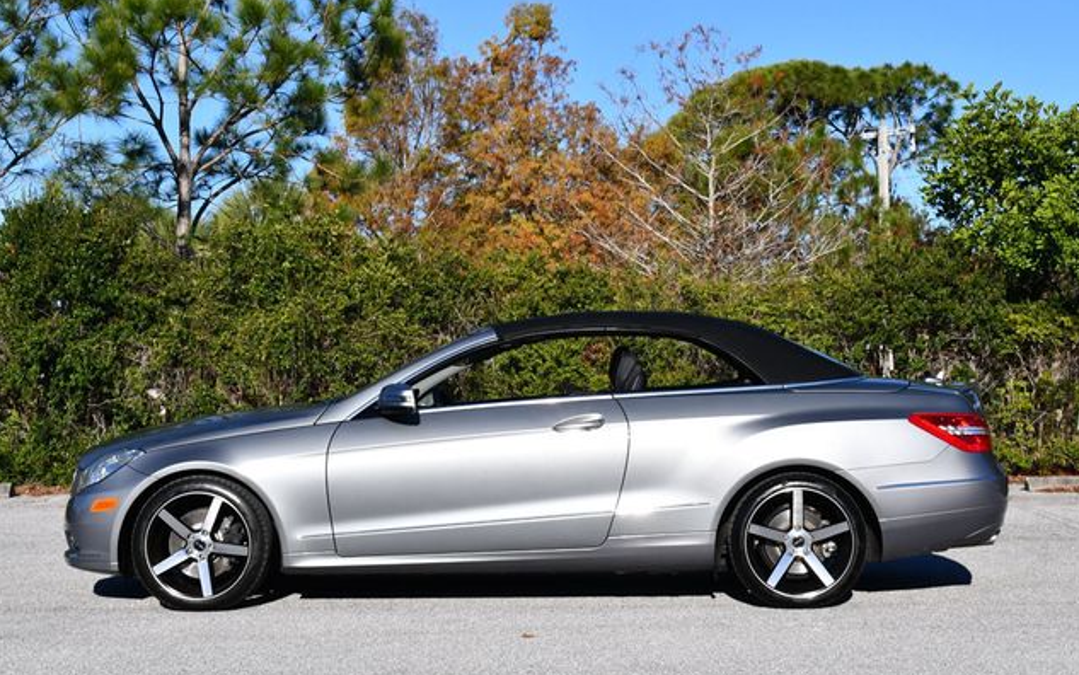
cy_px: 327
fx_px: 1941
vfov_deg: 19.7
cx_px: 542
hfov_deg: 31.1
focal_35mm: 66
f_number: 9
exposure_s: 1/320
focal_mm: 32
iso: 100
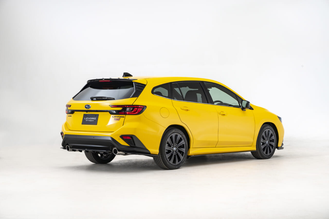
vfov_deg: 20.9
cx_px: 164
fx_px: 594
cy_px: 110
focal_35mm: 65
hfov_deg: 31.0
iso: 200
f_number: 10
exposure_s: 1/40
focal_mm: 65
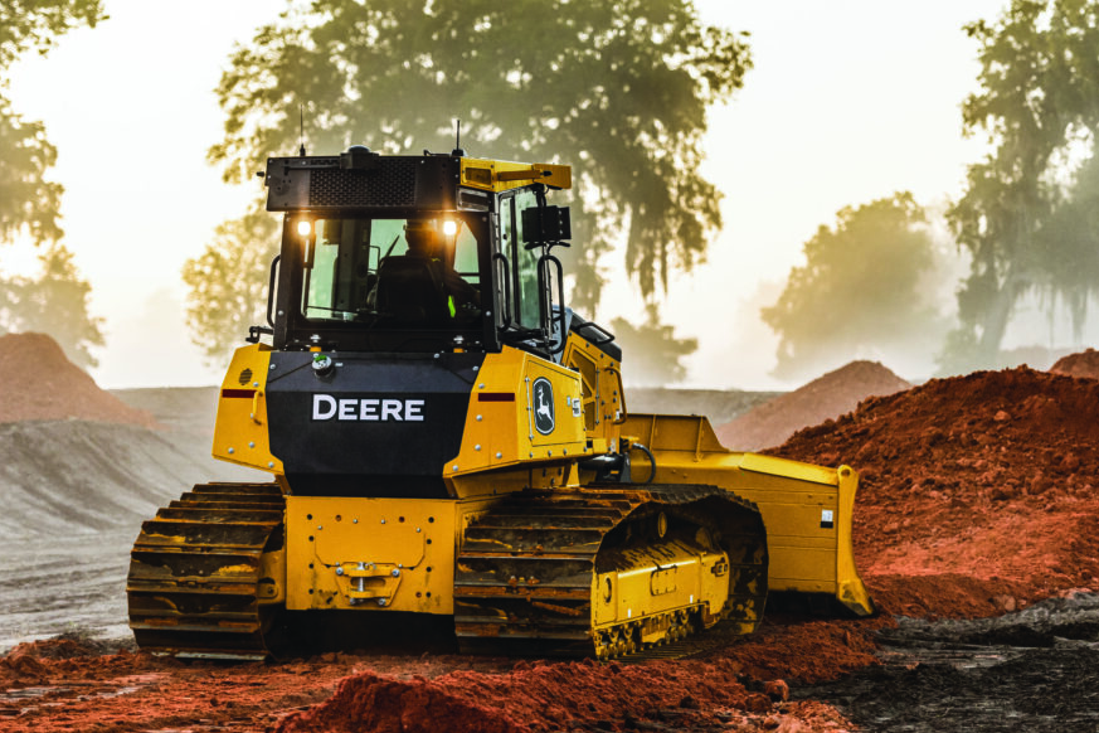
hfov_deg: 15.9
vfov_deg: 10.6
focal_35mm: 129
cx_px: 603
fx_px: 3938
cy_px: 390
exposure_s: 1/1250
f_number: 2.8
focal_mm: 110
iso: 640
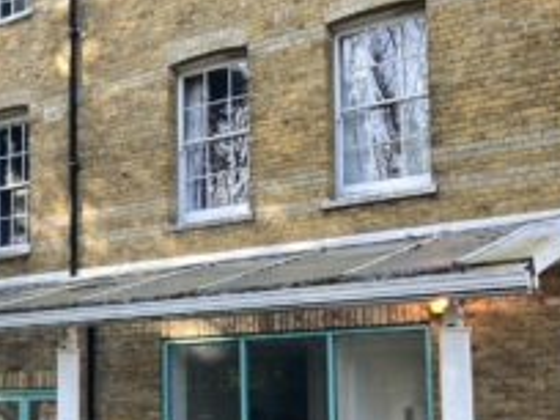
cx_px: 99
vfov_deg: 25.5
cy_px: 351
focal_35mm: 56
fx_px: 906
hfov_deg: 33.2
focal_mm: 3.99
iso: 20
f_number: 1.8
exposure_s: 1/107
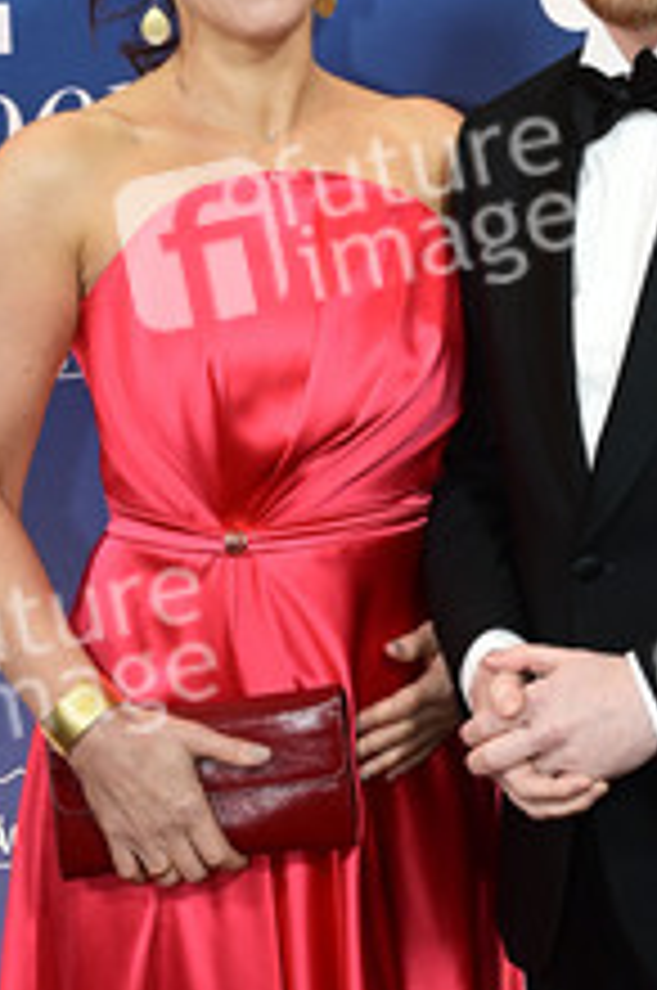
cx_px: 477
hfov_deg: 22.1
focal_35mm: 61
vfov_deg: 33.0
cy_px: 450
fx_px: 1673
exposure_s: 1/200
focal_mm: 33.5
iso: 1250
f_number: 5.6
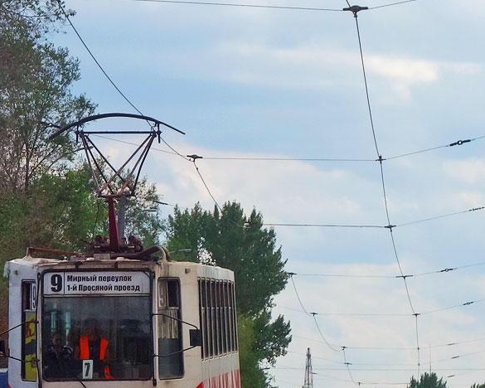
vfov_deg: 8.7
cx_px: 127
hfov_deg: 10.9
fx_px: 2541
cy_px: 246
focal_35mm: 177
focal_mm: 34.25
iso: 125
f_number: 5.6
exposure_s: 1/800
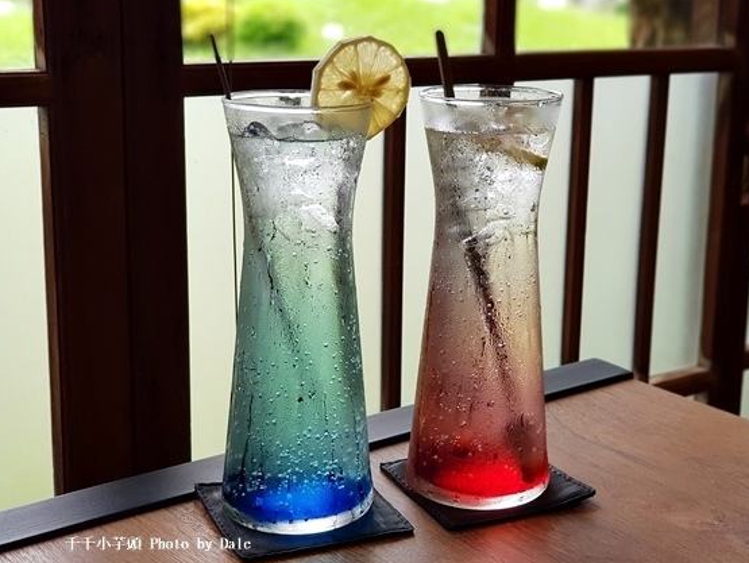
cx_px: 412
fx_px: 1277
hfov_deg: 32.7
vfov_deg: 24.8
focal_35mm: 59
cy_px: 267
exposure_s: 1/120
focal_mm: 6
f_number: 2.4
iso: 50
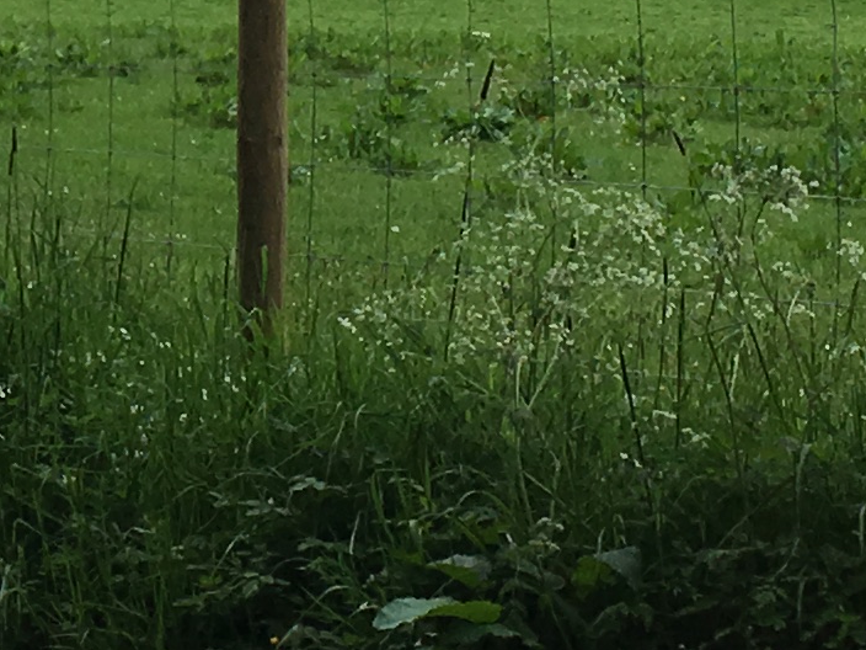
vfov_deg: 8.8
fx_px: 4153
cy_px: -261
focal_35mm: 166
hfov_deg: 11.7
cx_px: -106
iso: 25
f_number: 2.2
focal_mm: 4.15
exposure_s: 1/905
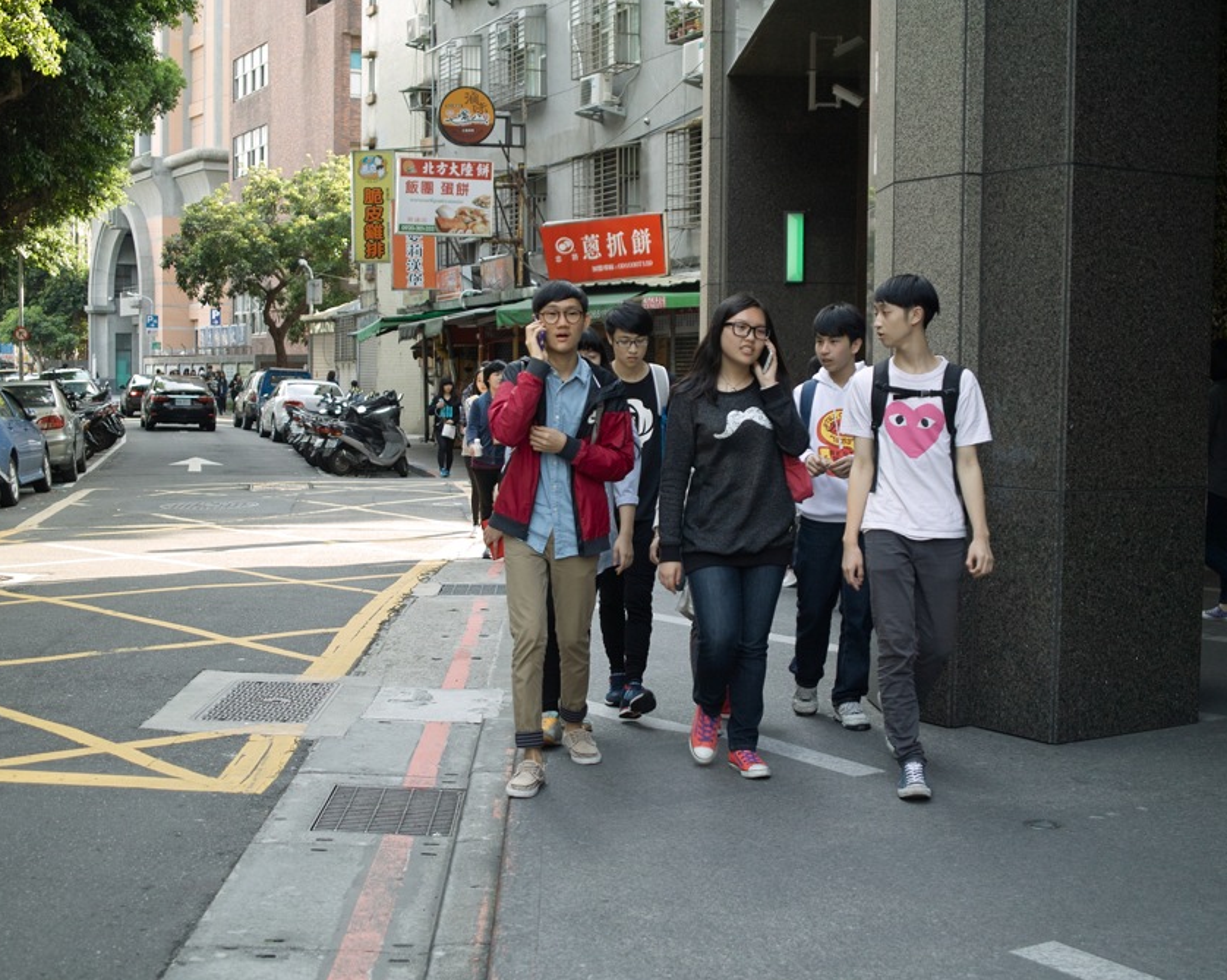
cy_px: 497
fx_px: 1706
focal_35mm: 47
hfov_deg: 39.5
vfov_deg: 32.1
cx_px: 558
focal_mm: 24.2
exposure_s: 1/100
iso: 100
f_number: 2.8
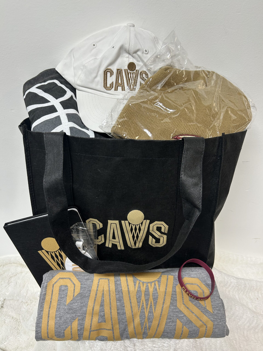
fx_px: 263
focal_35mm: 26
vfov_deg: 67.3
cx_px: 132
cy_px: 176
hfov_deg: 53.1
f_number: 1.5
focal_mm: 5.7
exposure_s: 1/60
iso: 64
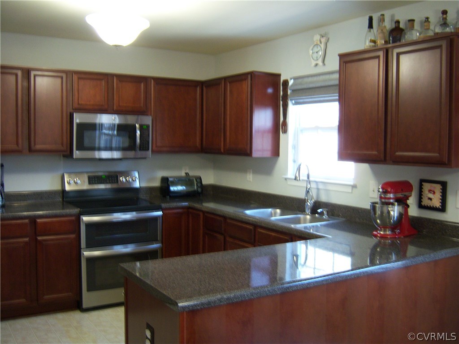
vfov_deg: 39.7
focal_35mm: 36
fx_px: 477
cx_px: 230
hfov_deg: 51.4
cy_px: 172
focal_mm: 7.5
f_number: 2.8
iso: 160
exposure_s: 1/10
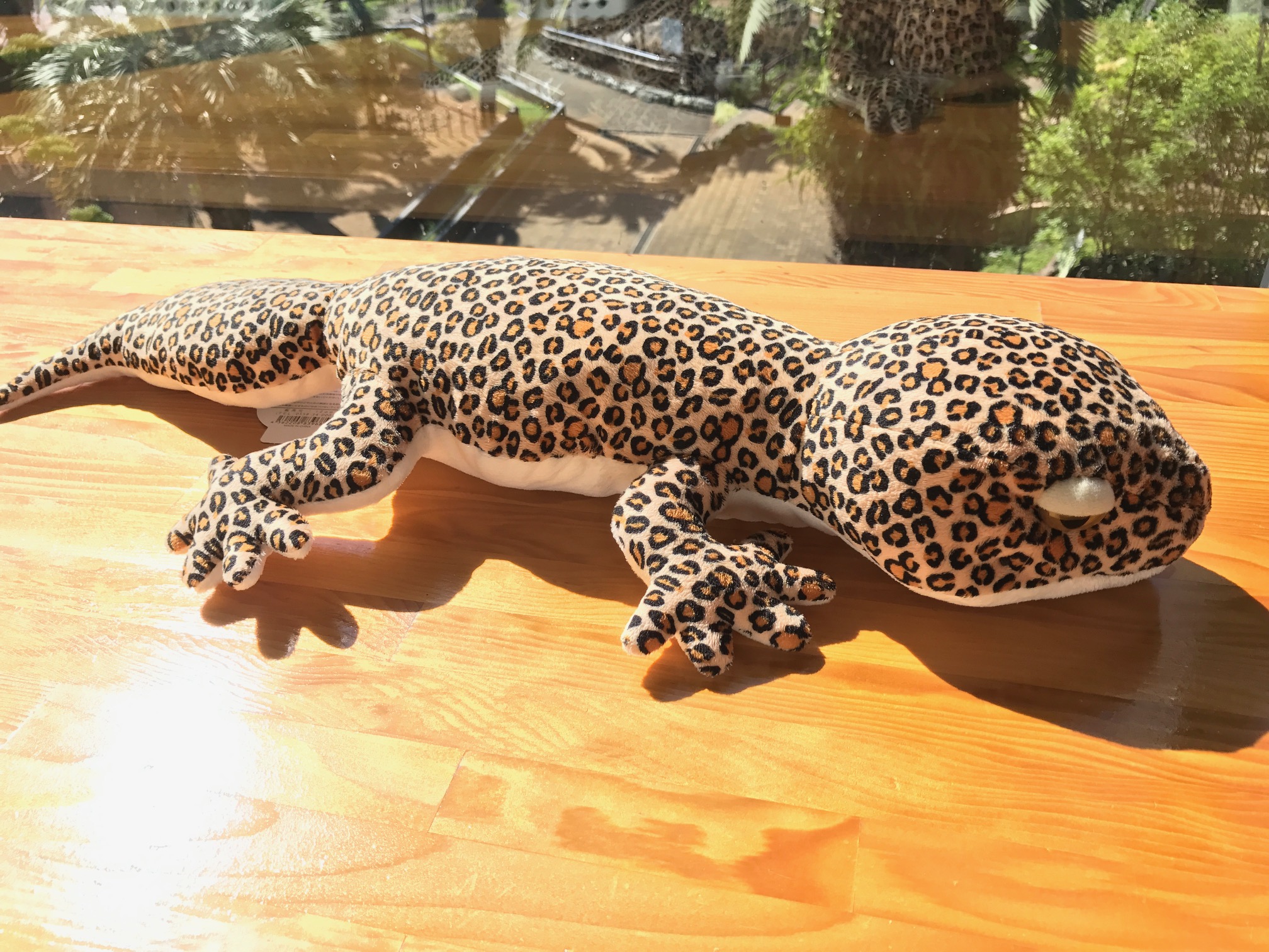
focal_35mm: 28
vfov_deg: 49.7
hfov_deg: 63.4
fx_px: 1026
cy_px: 476
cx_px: 634
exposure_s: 1/1212
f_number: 1.8
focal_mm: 3.99
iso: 20
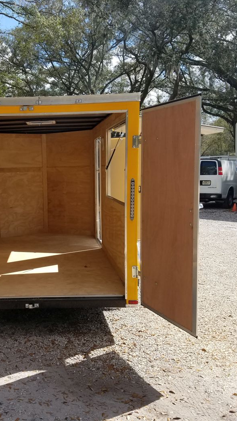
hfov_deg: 30.5
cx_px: 53
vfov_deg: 52.8
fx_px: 425
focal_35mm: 38
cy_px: 210
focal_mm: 4.2
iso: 50
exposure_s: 1/1800
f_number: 1.7
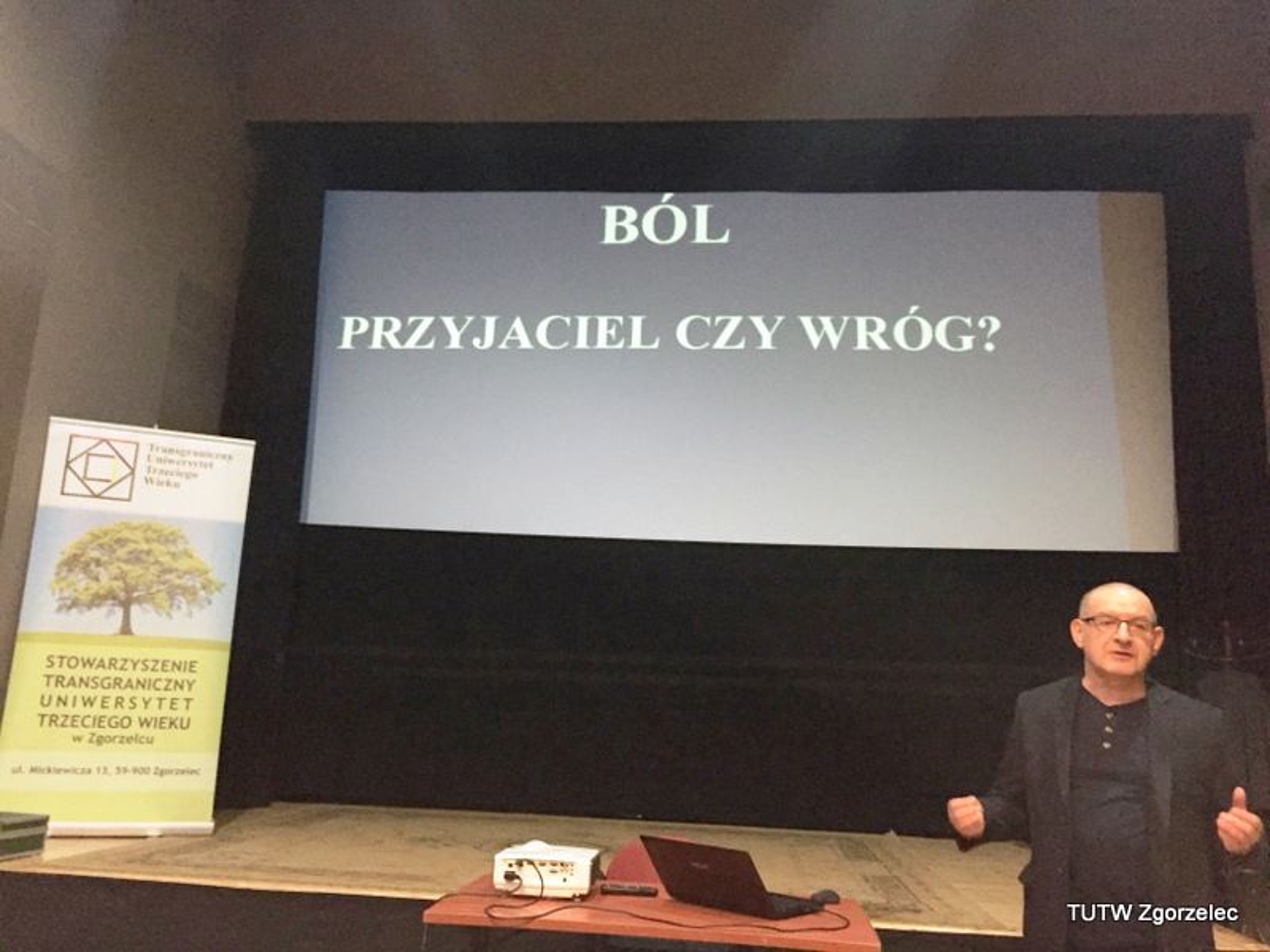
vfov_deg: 48.2
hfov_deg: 61.7
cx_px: 635
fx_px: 1064
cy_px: 476
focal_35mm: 29
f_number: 2.2
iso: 800
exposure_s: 1/17
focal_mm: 4.15
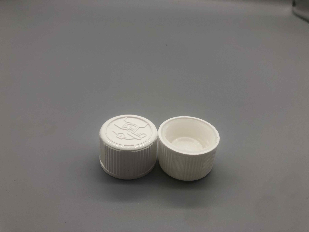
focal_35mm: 28
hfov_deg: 63.4
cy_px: 116
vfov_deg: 49.7
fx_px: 250
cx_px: 154
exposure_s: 1/100
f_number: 1.8
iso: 32
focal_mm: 3.99
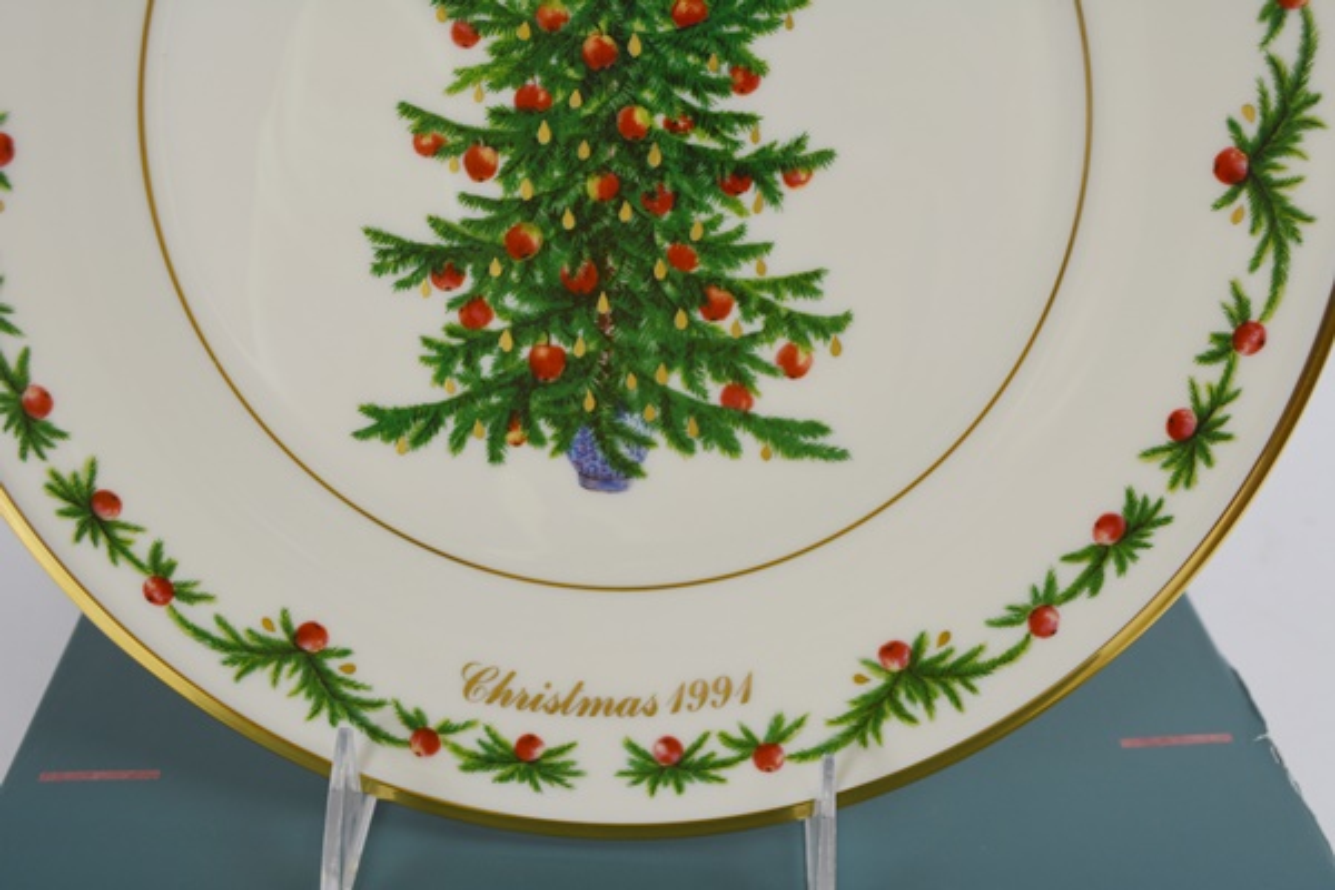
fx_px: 1335
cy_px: 445
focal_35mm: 36
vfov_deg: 36.9
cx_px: 668
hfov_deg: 53.1
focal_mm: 24
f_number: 5.6
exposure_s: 1/125
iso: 250
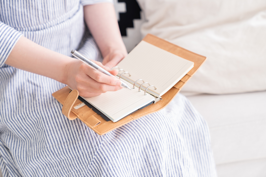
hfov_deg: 28.8
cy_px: 88
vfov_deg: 19.5
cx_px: 133
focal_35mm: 70
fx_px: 517
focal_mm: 70
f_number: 3.2
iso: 200
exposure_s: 1/125
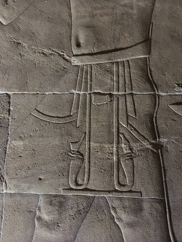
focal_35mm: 29
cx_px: 91
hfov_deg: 48.2
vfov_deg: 61.7
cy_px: 121
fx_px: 203
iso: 640
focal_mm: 4.15
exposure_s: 1/17
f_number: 2.2
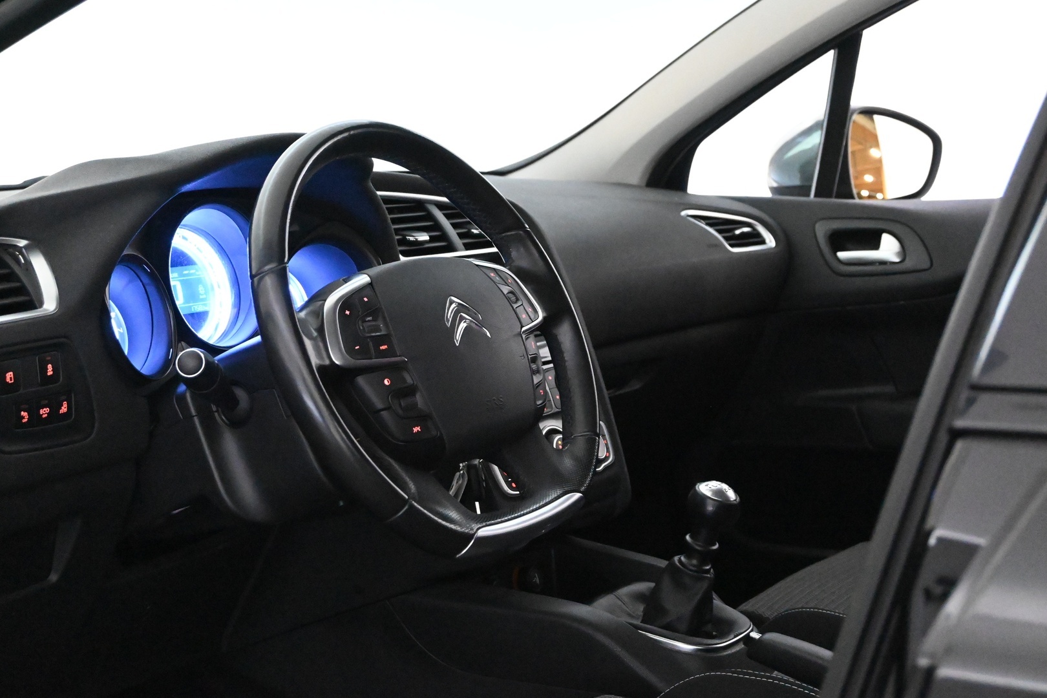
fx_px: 1658
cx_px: 524
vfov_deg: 23.8
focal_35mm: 57
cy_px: 349
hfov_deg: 35.1
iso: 14400
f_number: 5.6
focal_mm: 38
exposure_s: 1/60
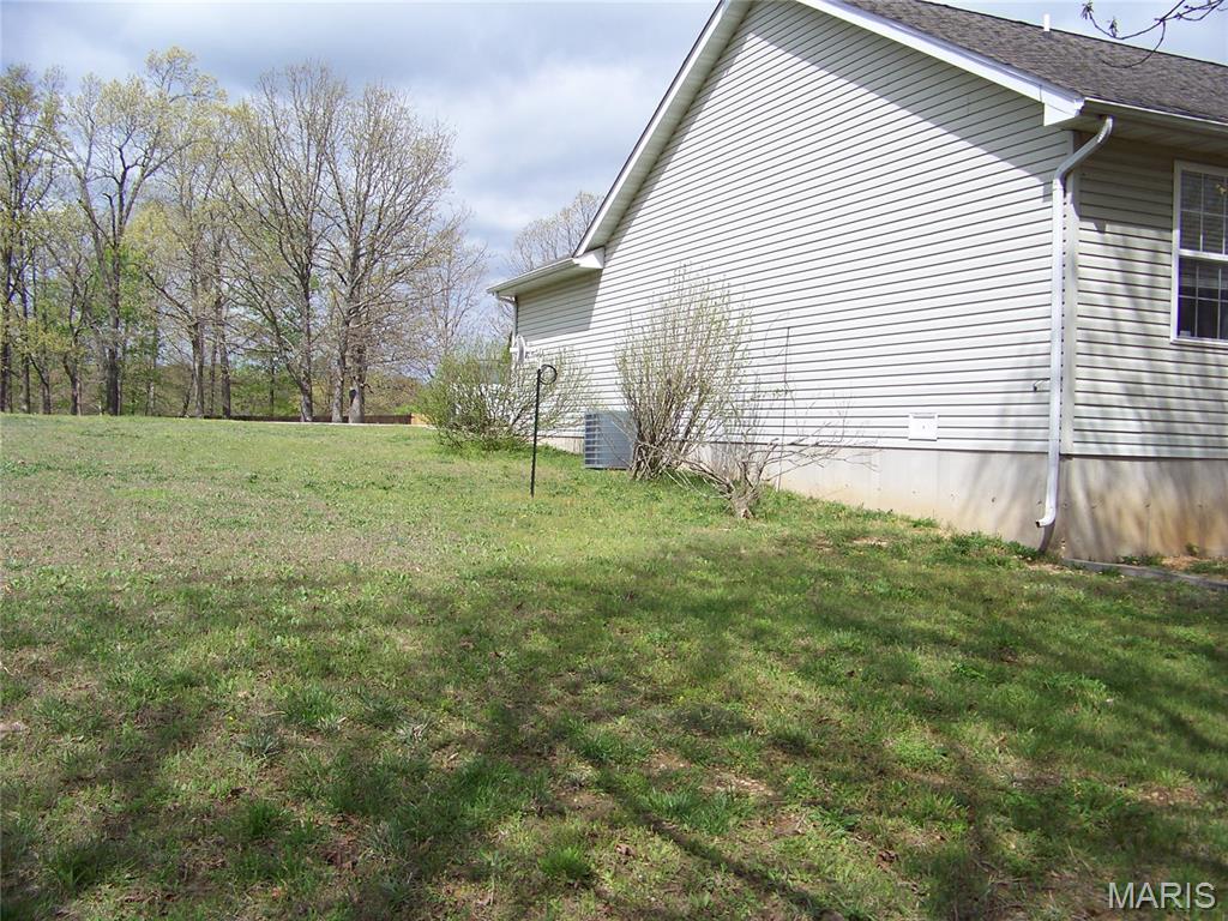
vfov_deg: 39.7
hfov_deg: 51.4
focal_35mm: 36
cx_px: 614
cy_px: 460
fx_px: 1277
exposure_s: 1/1000
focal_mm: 5.85
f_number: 2.8
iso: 64
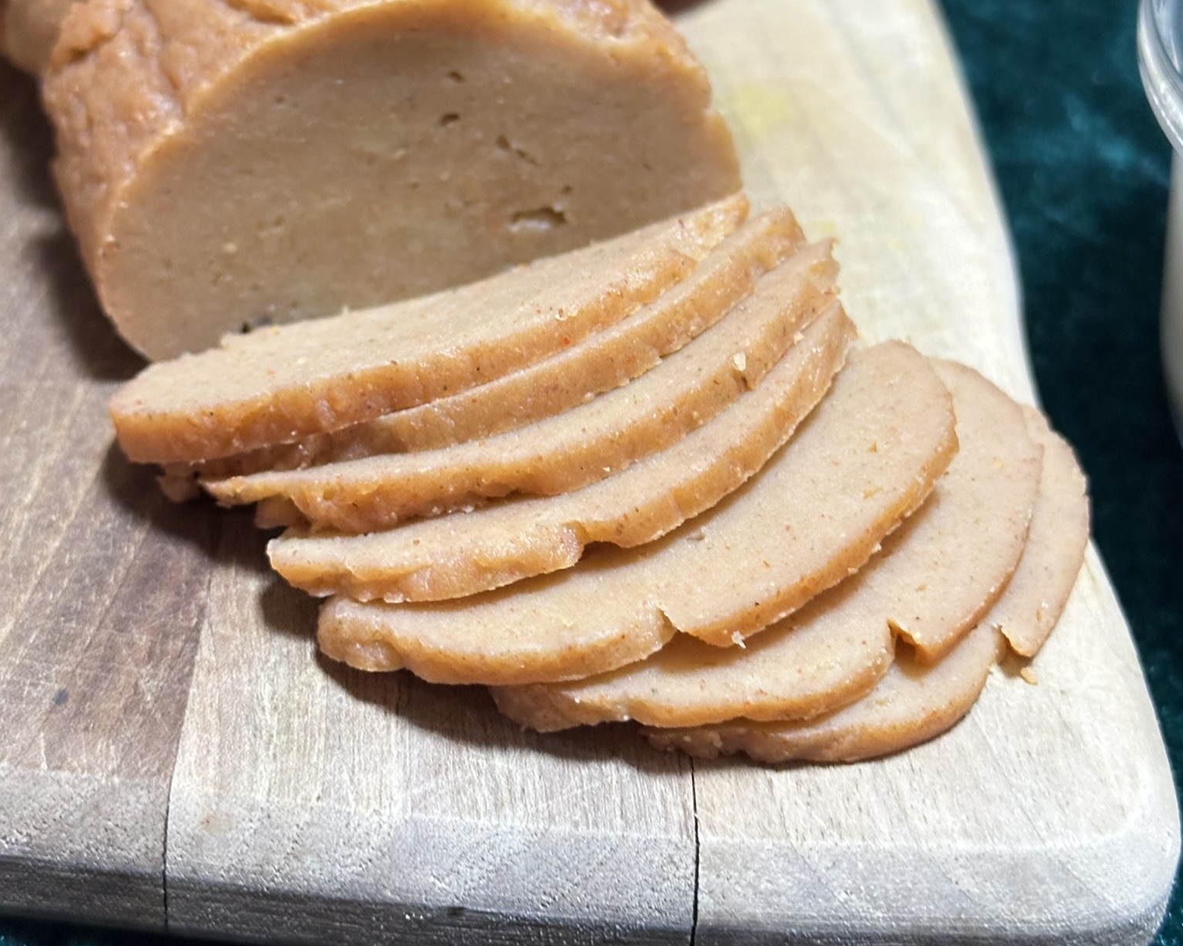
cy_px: 386
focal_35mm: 63
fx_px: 2205
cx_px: 594
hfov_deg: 30.0
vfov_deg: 24.2
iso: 400
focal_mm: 6.86
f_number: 1.78
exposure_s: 1/25
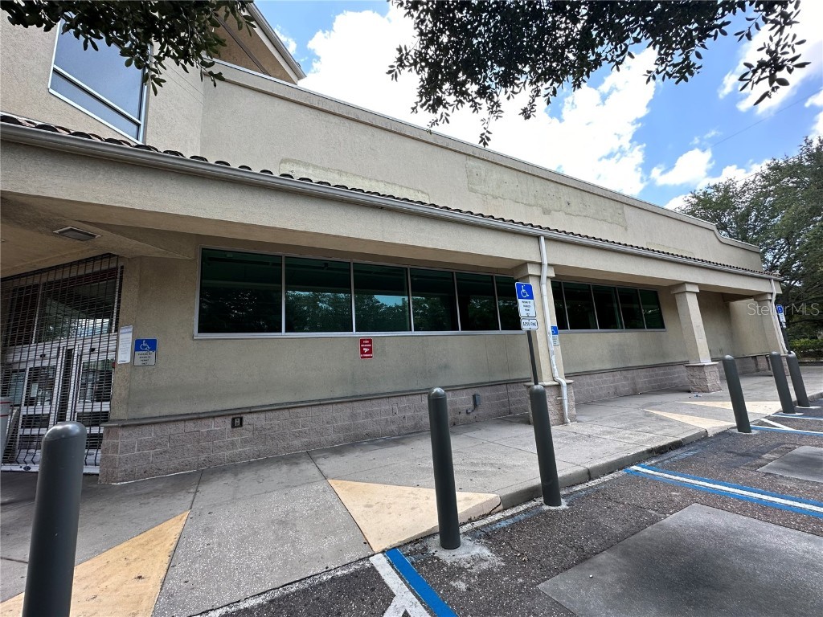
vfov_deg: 85.7
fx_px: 333
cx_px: 412
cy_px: 308
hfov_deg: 102.1
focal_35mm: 14
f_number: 2.2
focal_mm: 2.22
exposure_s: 1/340
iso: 40
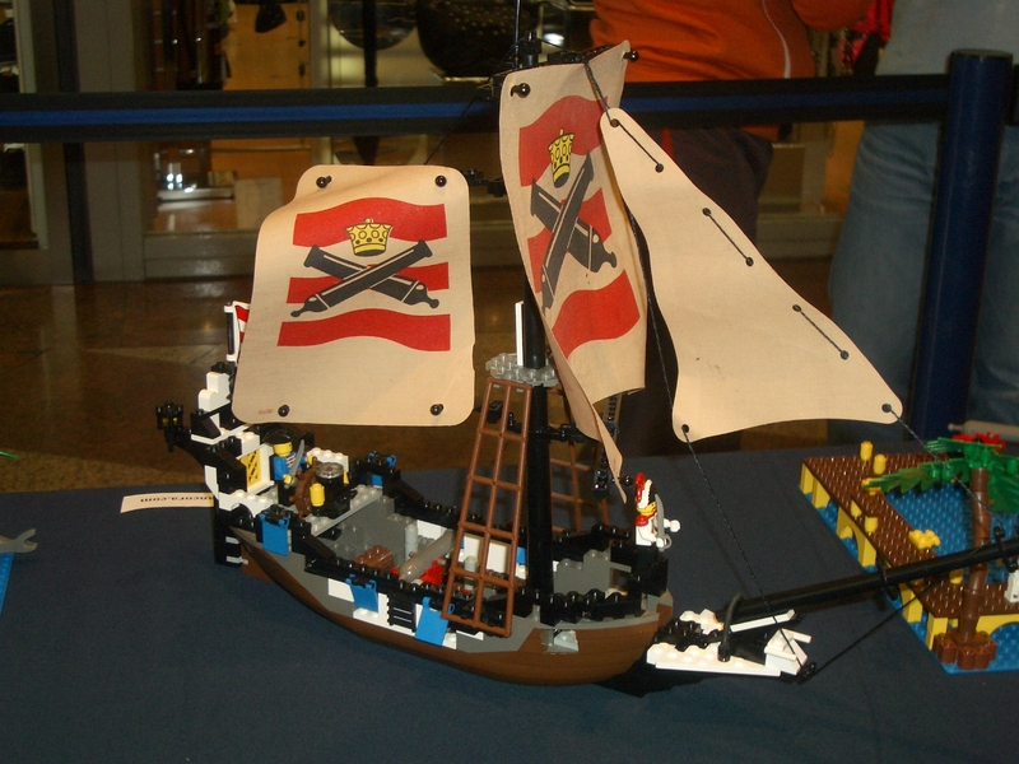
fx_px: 1442
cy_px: 382
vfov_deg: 29.7
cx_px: 510
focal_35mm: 49
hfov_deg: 38.9
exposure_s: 1/60
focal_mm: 8.2
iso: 100
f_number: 3.1
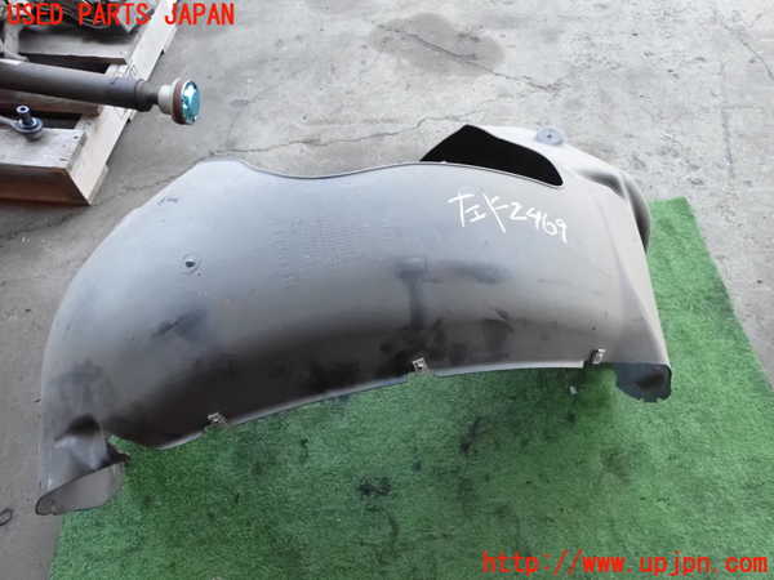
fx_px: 559
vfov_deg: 54.9
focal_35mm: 25
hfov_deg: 69.4
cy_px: 290
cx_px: 387
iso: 1600
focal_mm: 4.5
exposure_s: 1/100
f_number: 8
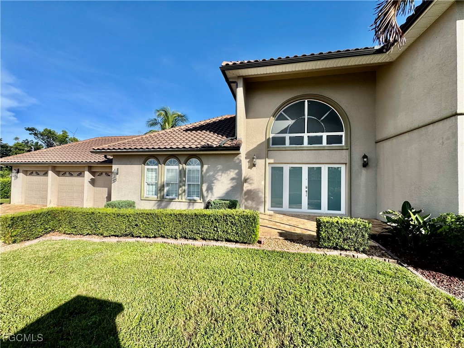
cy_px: 174
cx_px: 232
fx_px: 188
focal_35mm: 14
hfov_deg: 102.1
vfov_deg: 85.7
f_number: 2.2
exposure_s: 1/1637
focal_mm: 2.22
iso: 50
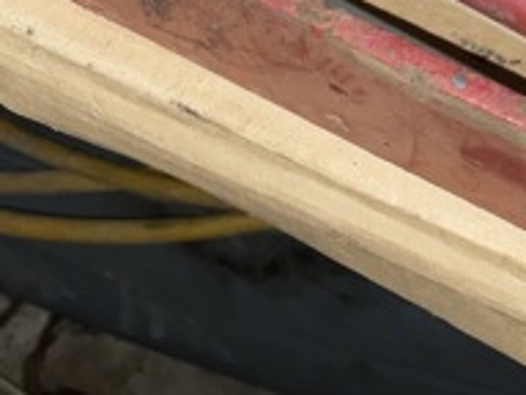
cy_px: -27
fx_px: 1839
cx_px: 263
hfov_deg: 16.3
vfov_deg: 12.1
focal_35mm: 121
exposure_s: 1/92
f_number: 1.8
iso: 16
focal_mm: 3
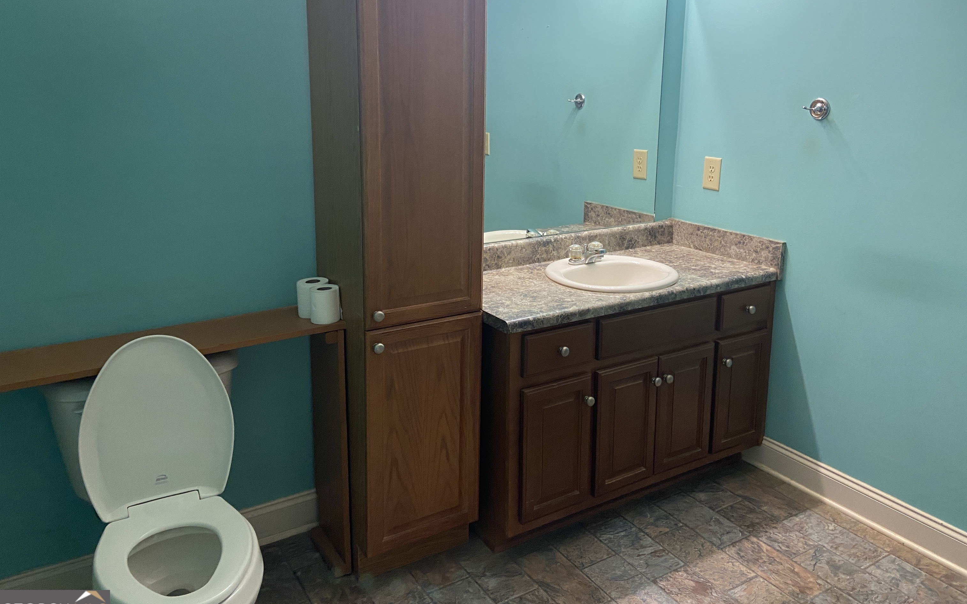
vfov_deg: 44.4
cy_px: 259
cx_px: 491
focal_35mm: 28
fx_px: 738
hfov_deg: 66.5
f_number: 1.8
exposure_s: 1/60
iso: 125
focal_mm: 4.25
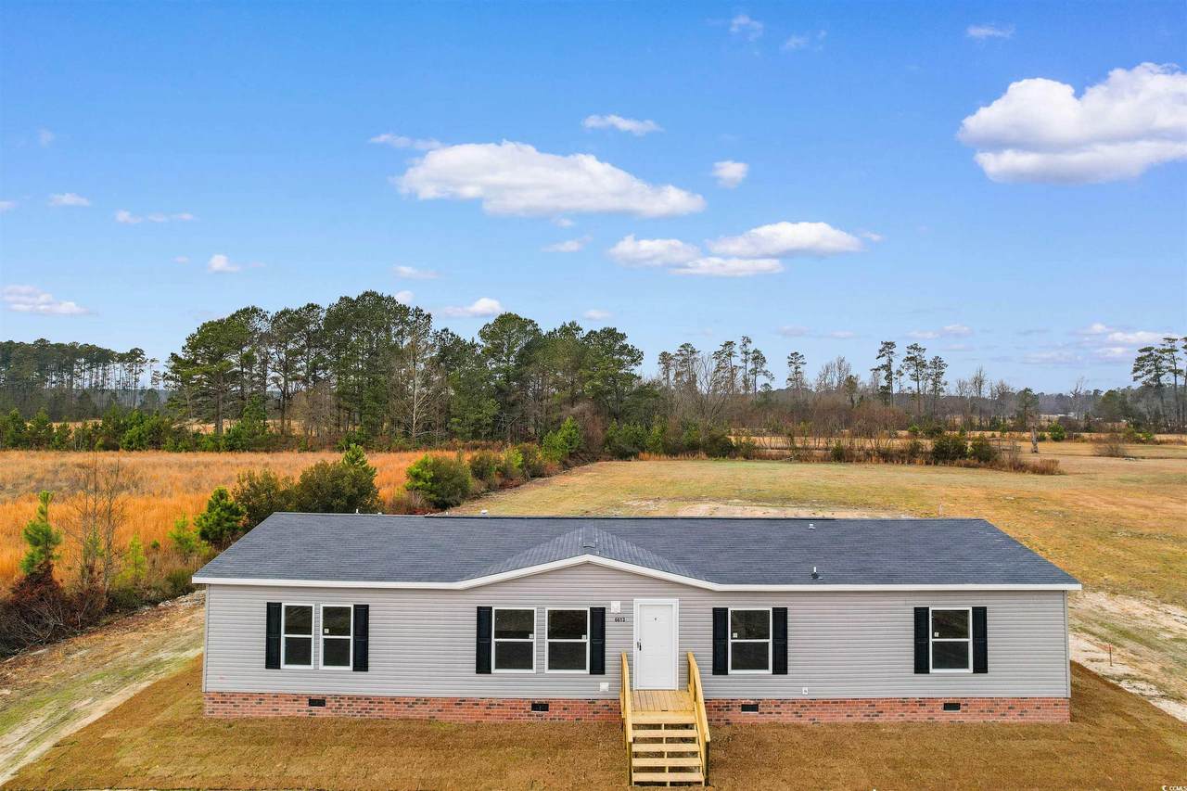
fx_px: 725
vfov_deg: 57.2
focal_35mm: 22
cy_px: 396
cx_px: 594
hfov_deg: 78.6
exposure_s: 1/50
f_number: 2.8
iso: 100
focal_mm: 8.38
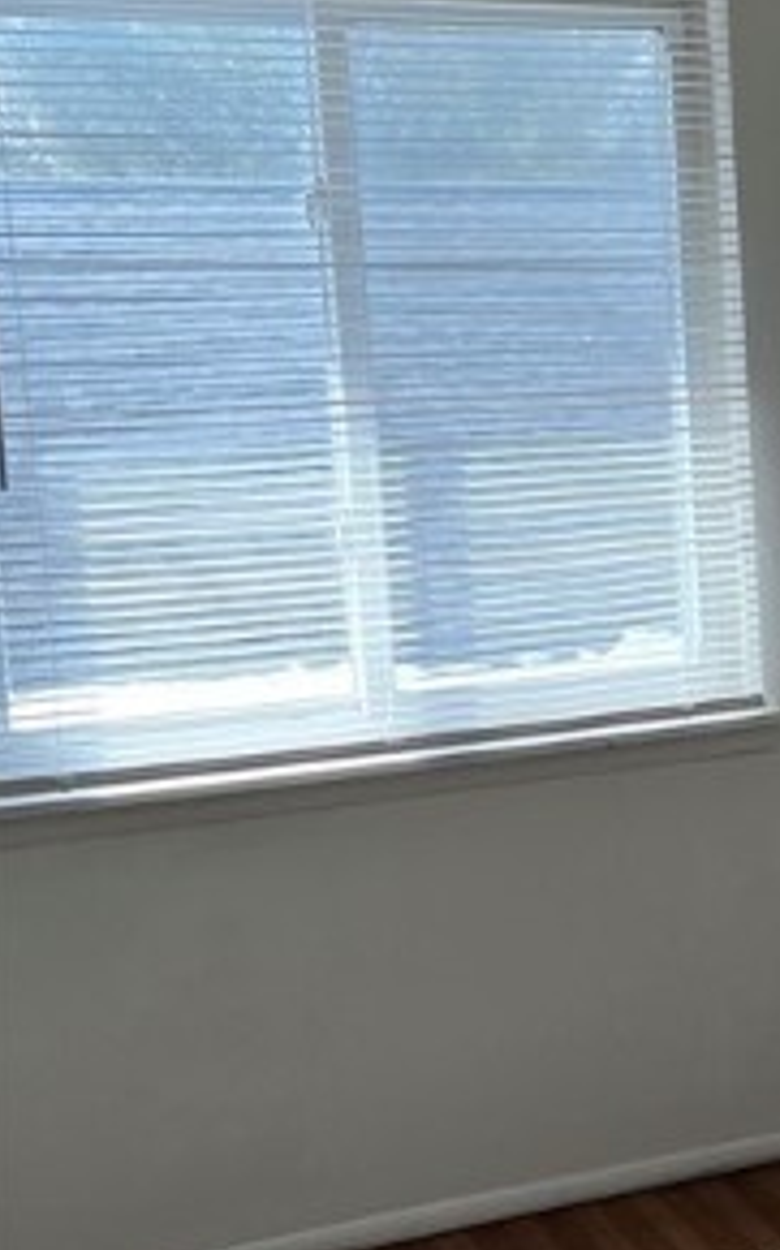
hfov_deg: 16.1
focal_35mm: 73
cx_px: 1228
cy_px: 612
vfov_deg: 28.2
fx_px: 2485
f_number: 1.6
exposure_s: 1/285
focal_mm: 5.1
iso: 40
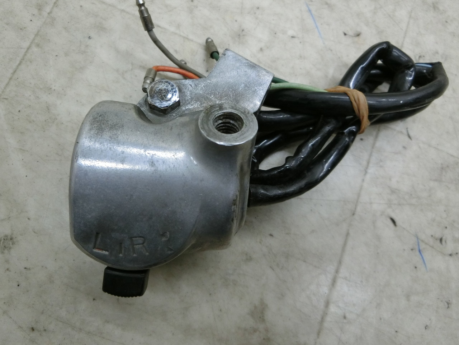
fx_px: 331
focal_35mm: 25
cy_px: 172
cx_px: 230
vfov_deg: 54.9
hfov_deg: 69.4
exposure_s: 1/80
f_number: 3.5
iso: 400
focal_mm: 4.5
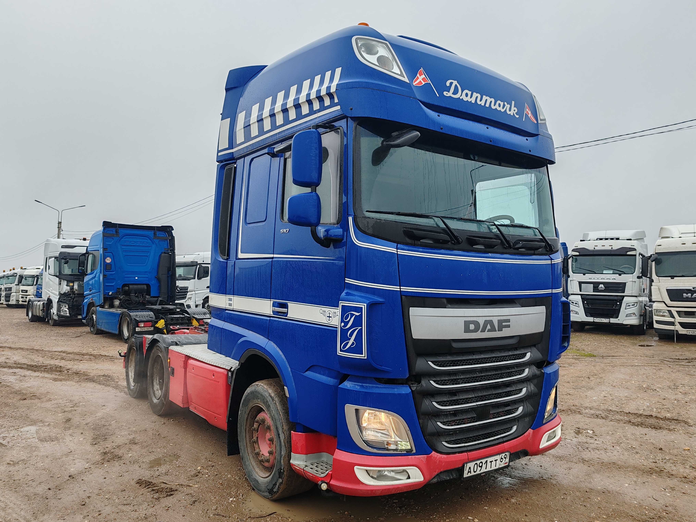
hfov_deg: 65.3
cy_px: 261
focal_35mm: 27
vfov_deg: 51.4
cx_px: 348
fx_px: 543
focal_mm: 6.12
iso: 50
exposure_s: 1/100
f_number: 1.9
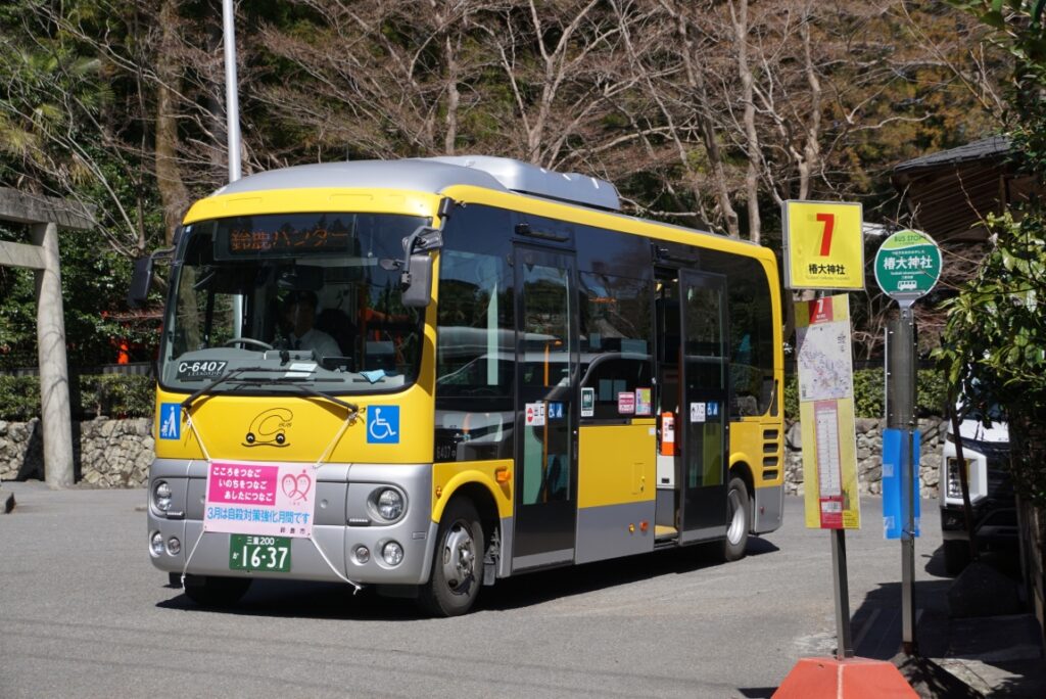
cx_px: 523
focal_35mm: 68
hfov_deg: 29.8
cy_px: 350
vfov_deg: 20.2
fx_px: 1962
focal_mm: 45
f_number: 8
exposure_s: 1/250
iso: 100
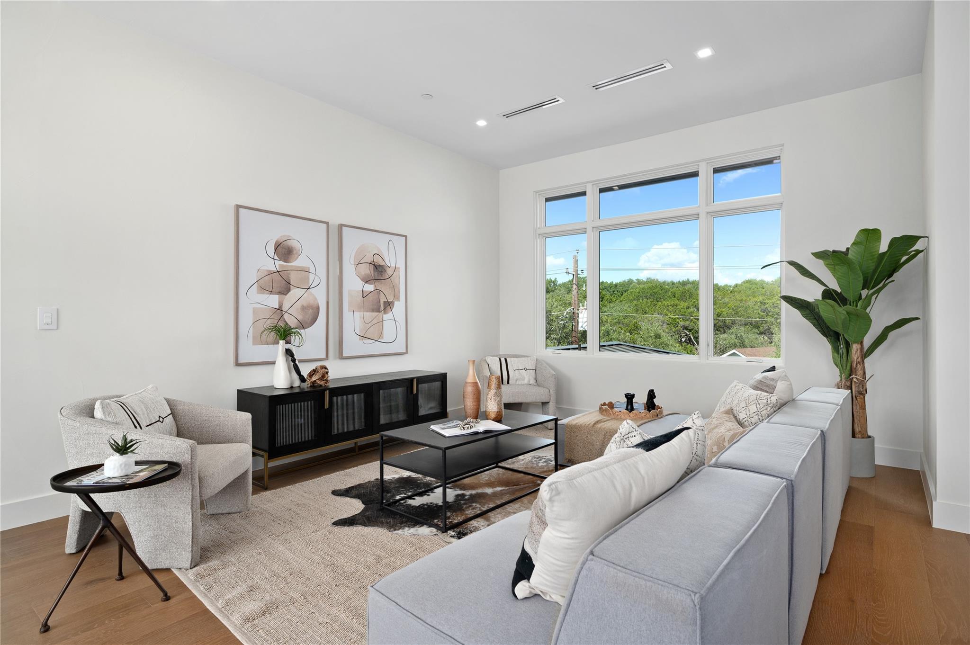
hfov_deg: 90.0
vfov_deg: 67.3
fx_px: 485
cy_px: 322
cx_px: 485
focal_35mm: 18
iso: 800
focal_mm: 18
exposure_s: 1/40
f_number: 8
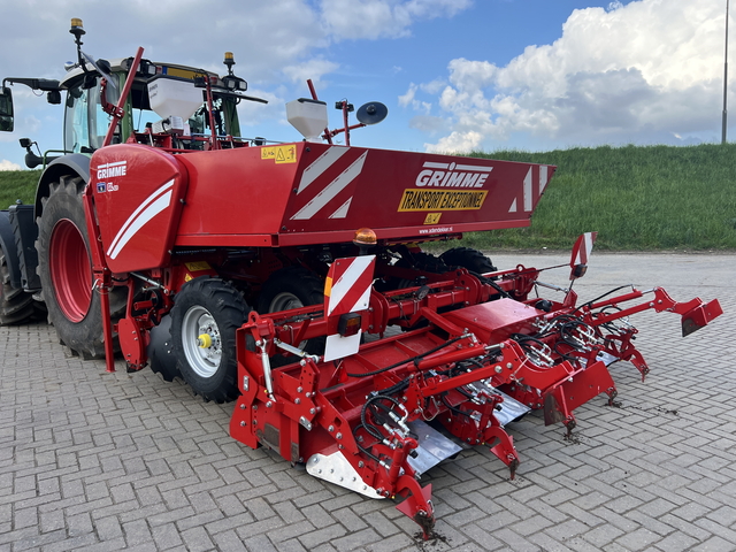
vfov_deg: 53.1
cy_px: 276
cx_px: 368
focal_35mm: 26
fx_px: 553
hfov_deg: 67.3
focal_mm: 5.7
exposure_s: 1/1295
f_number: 1.5
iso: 50
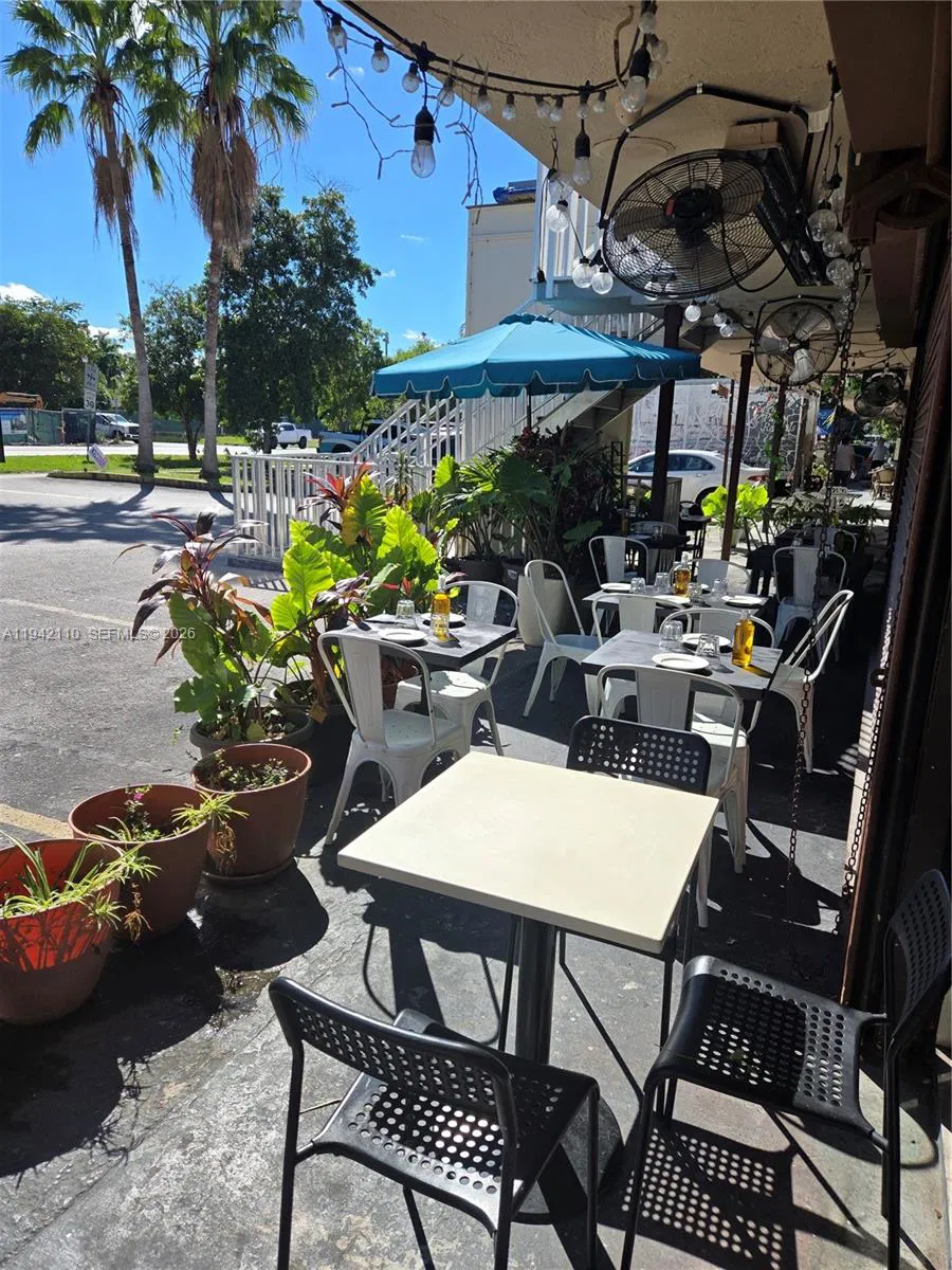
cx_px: 476
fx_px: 843
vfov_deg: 73.9
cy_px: 635
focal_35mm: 23
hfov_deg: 58.9
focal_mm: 5.4
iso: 40
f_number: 1.8
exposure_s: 1/2921
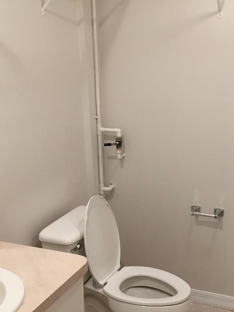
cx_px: 146
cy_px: 151
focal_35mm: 49
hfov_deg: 29.6
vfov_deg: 38.9
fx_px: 441
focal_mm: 4.15
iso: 64
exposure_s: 1/30
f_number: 2.2
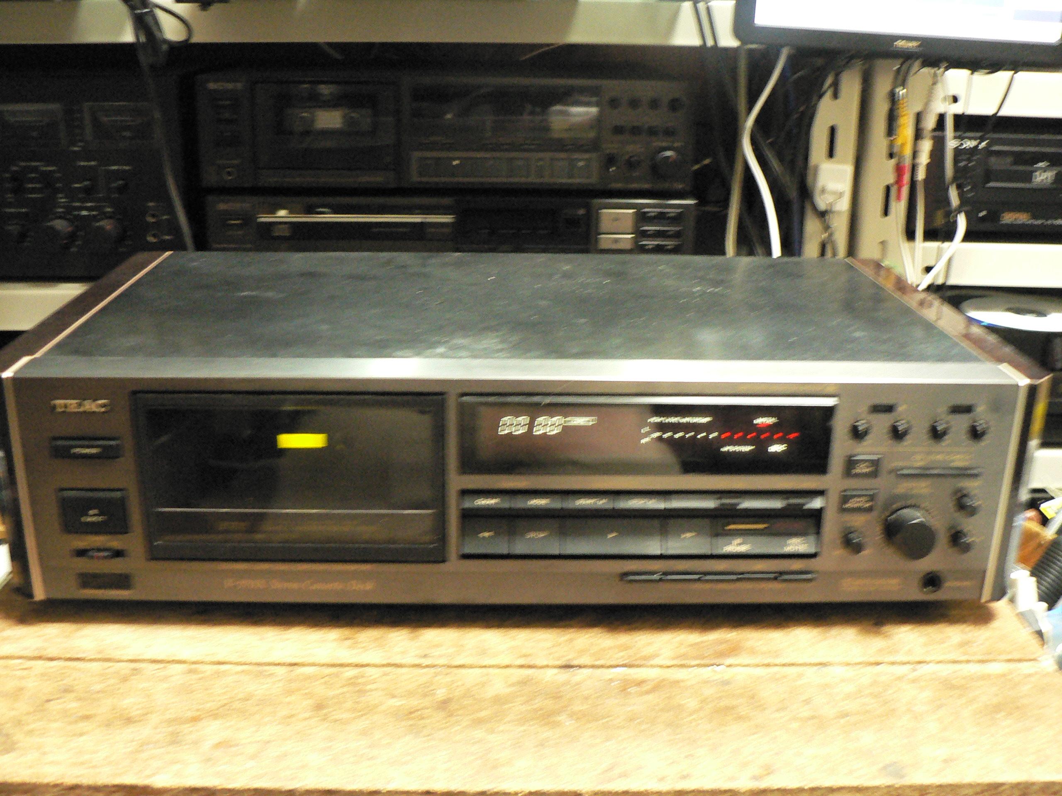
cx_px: 531
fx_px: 1104
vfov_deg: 39.7
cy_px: 398
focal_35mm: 36
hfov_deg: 51.4
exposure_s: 1/6
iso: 400
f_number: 2.8
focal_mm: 6
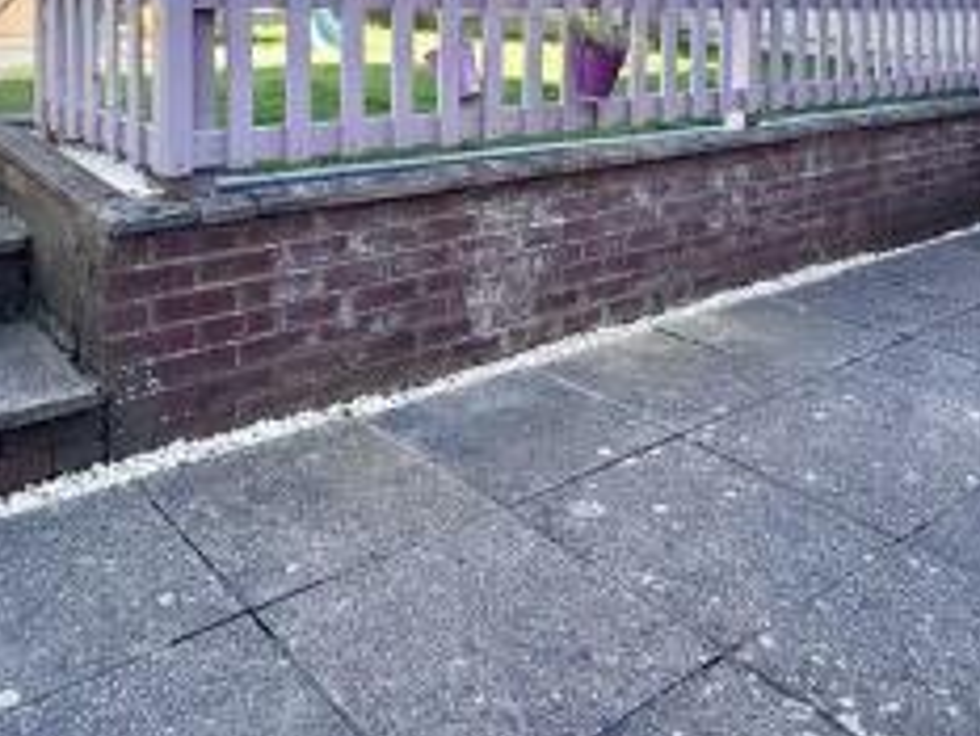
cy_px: 40
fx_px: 991
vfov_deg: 37.4
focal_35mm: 35
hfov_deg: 52.6
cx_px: 477
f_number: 2.2
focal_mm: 2.22
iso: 50
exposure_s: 1/944
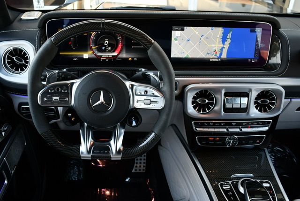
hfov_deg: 53.1
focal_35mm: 36
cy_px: 100
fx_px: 300
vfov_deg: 36.9
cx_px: 150
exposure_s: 1/250
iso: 640
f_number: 3.5
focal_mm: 18
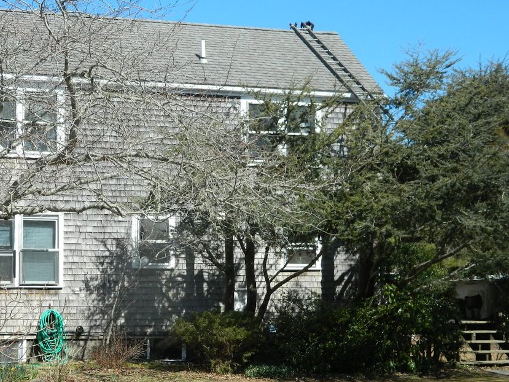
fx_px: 1000
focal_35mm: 68
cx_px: 161
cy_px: 229
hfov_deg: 28.3
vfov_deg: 21.6
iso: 80
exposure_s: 1/500
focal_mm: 8.4
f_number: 3.6
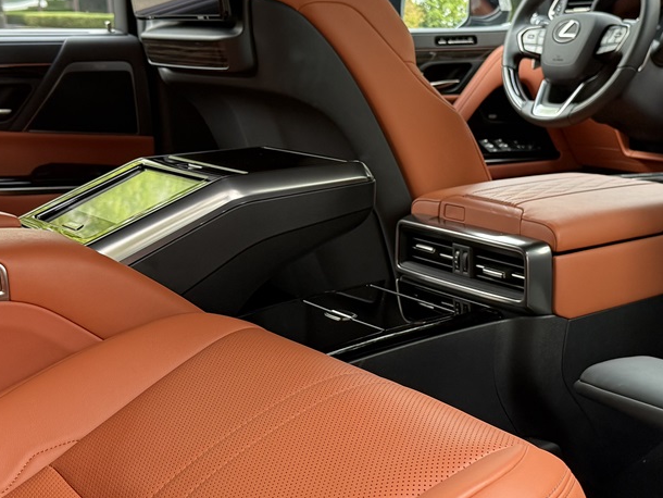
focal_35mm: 59
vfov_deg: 24.8
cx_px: 436
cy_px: 205
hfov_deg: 32.4
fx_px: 1130
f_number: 1.78
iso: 160
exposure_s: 1/121
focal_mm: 6.76
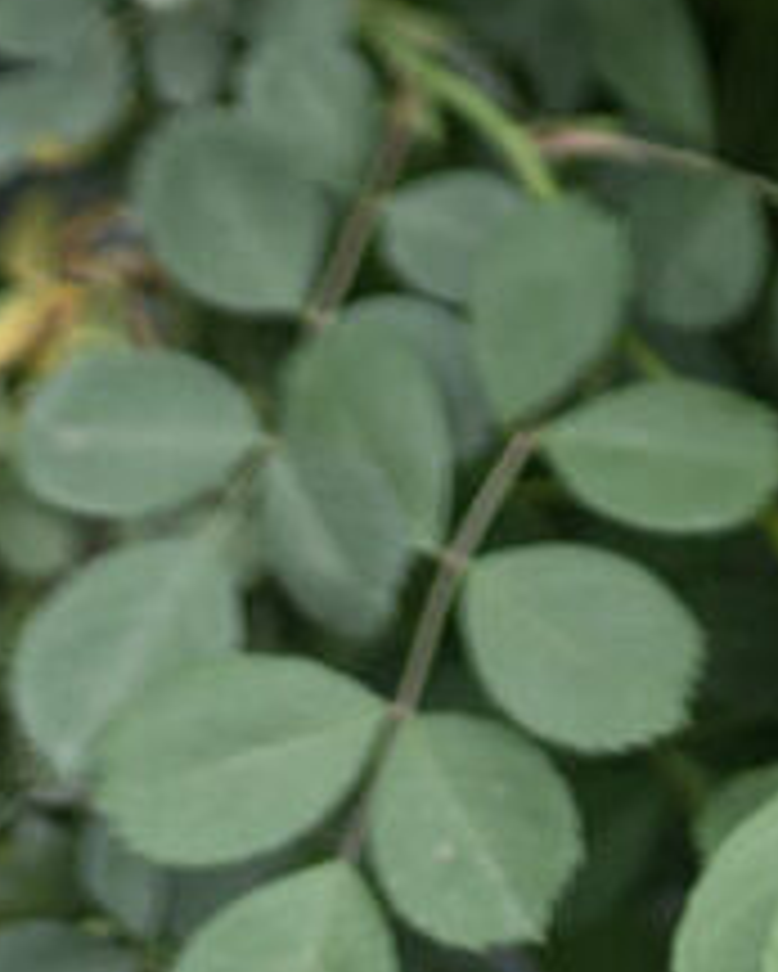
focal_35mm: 342
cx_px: 1749
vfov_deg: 5.2
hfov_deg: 4.4
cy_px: -2540
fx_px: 9837
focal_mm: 50
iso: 100
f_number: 1.4
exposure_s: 1/640
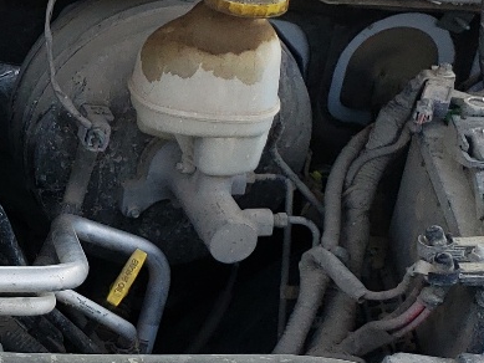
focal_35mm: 107
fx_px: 1497
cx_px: -268
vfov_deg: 13.8
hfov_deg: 16.5
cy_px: 280
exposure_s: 1/500
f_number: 1.5
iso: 50
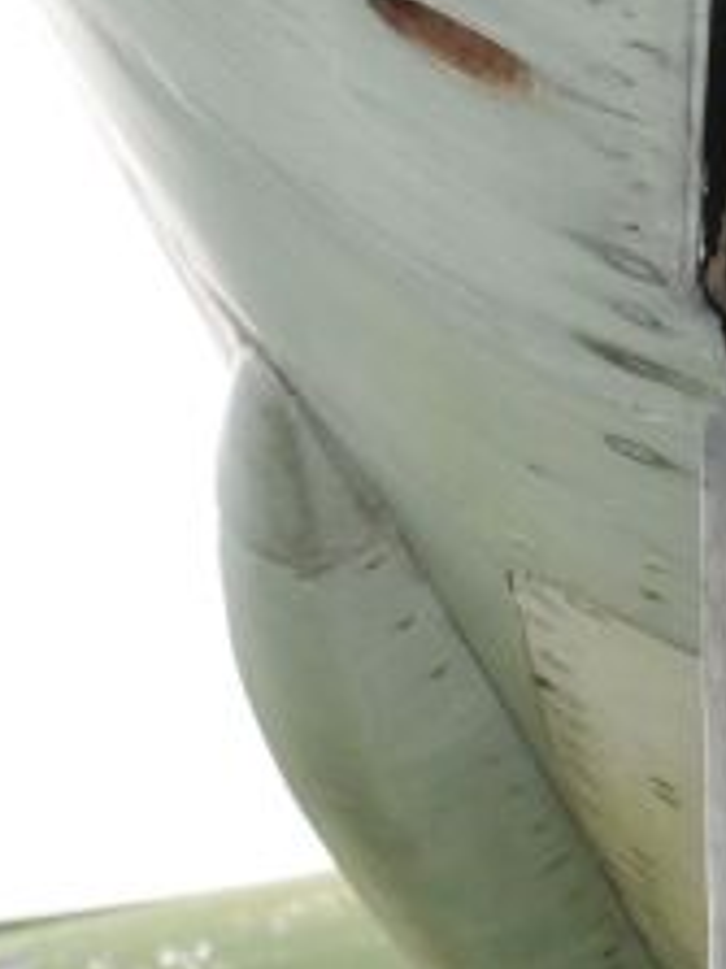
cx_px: 1004
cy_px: -926
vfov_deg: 10.0
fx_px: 5178
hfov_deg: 7.9
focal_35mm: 185
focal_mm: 28
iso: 400
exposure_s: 1/160
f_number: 9
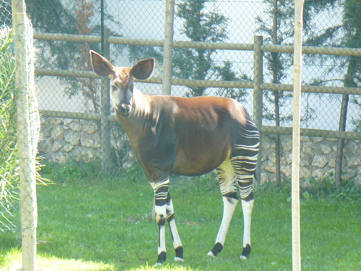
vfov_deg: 5.8
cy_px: 136
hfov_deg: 7.7
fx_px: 2680
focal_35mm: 257
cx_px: 180
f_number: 3.3
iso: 200
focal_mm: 28.6
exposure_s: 1/125
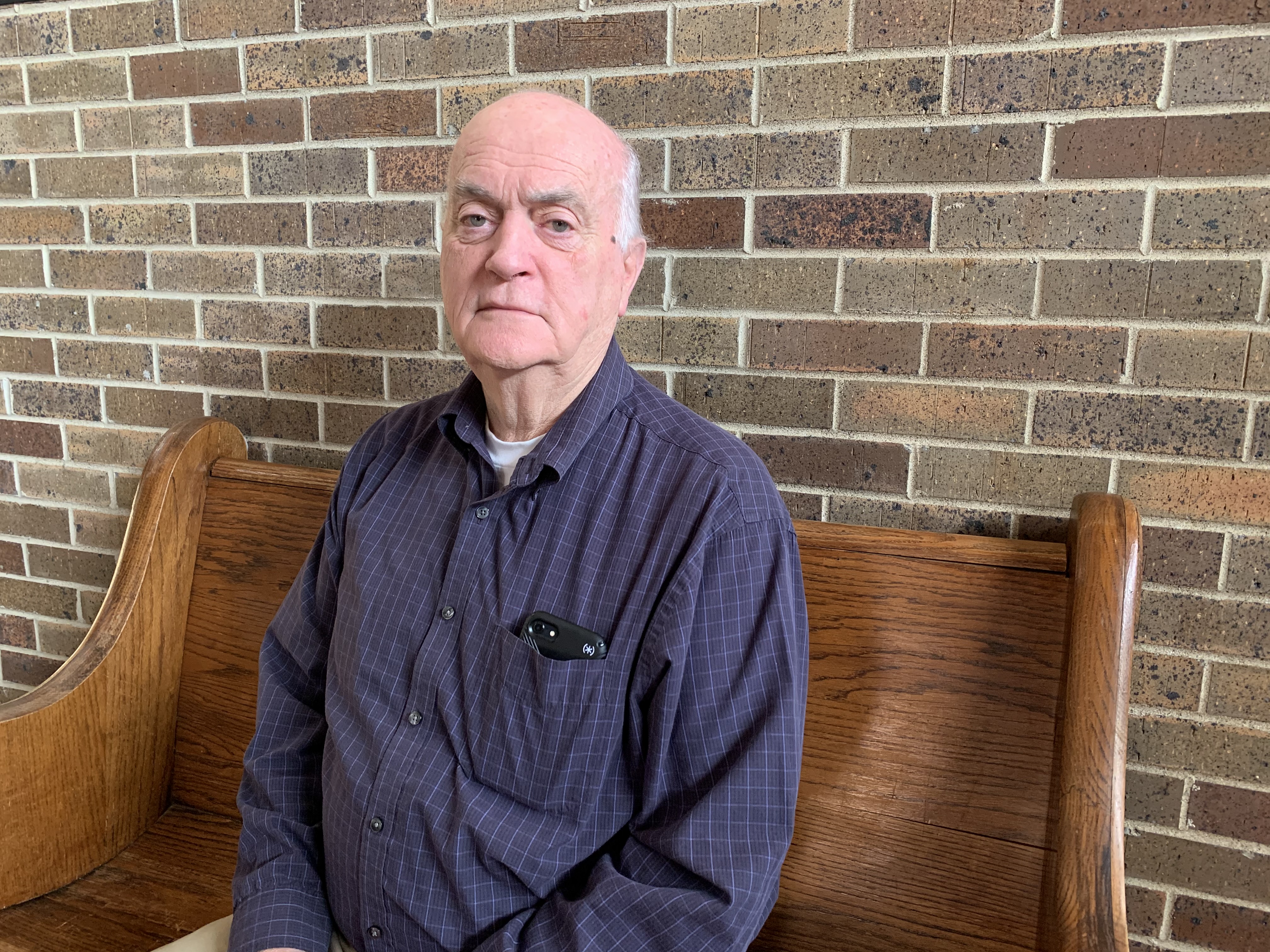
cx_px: 635
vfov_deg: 53.1
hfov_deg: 67.3
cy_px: 476
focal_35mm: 26
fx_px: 954
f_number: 1.8
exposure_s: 1/88
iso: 100
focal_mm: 4.25
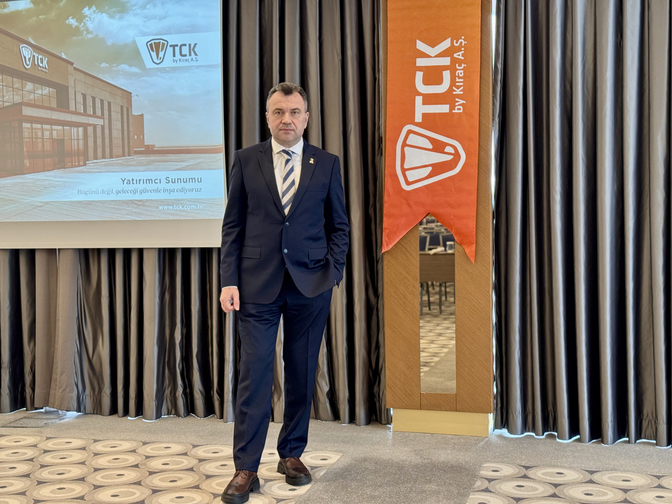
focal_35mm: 48
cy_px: 252
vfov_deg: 30.3
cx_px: 336
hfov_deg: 39.7
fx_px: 932
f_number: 1.78
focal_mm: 6.76
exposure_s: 1/60
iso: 125
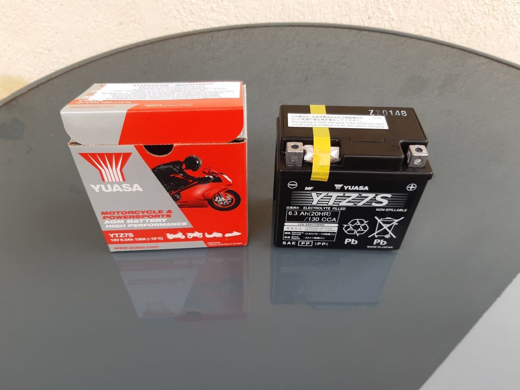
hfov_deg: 67.3
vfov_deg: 53.1
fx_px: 391
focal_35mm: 26
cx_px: 260
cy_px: 195
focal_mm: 3.92
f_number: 1.7
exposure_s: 1/277
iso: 40
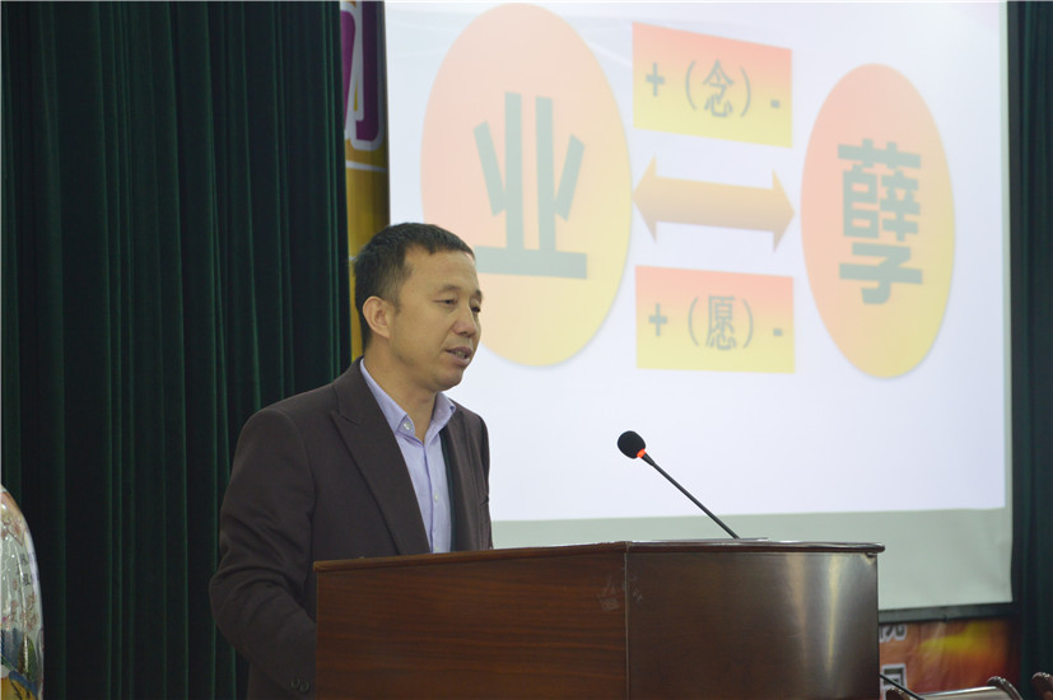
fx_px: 3507
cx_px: 526
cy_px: 350
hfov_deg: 17.1
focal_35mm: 120
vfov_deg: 11.4
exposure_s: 1/20
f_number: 5.3
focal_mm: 80
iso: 800
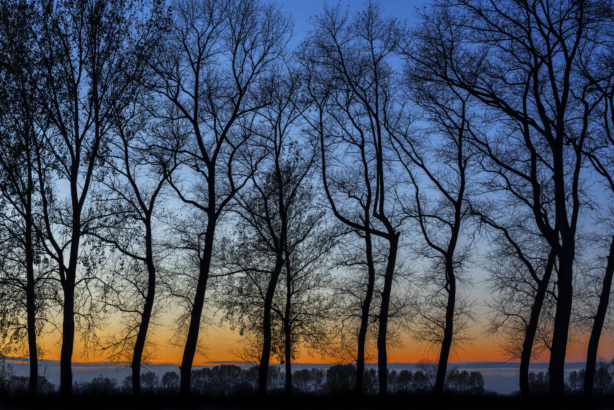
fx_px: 1365
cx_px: 307
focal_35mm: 80
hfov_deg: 25.4
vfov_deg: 17.1
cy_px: 205
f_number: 9
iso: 400
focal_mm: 80
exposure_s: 1/50
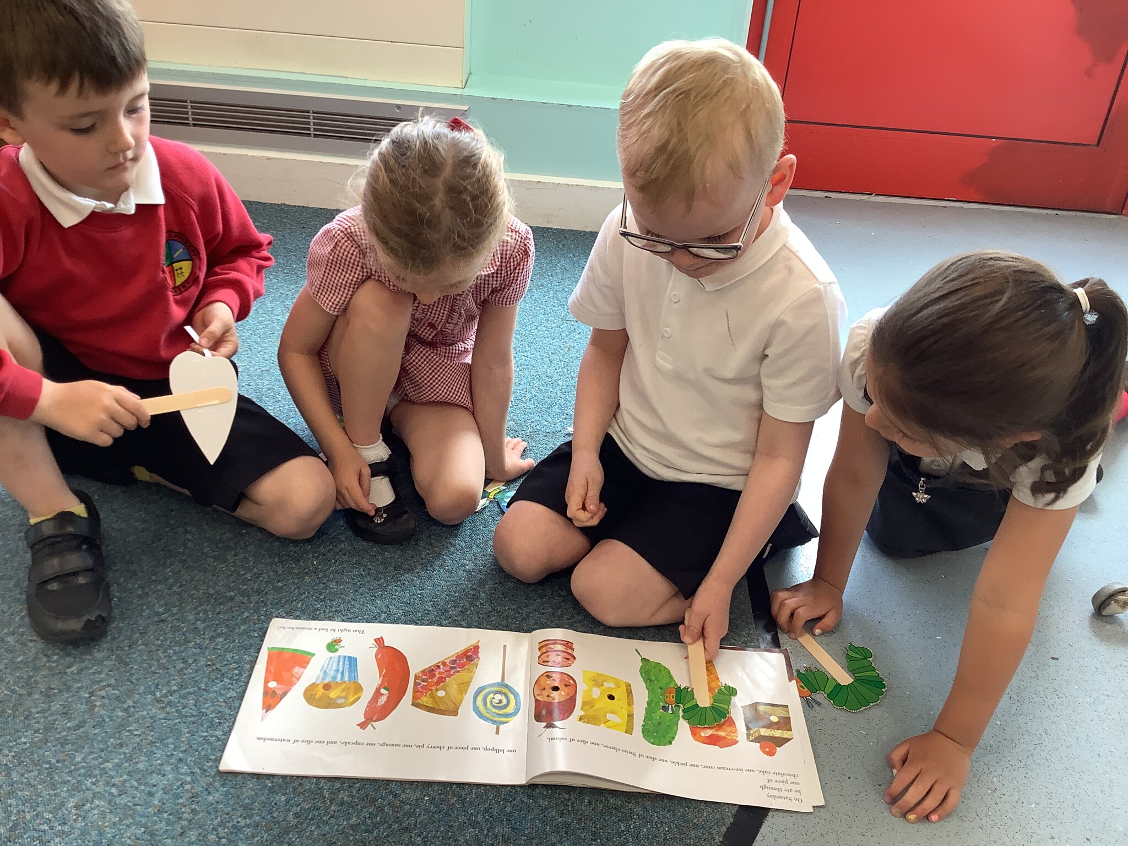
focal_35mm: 31
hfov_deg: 58.4
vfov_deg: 45.4
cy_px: 423
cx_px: 564
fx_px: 1010
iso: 50
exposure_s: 1/50
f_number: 2.4
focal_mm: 3.3
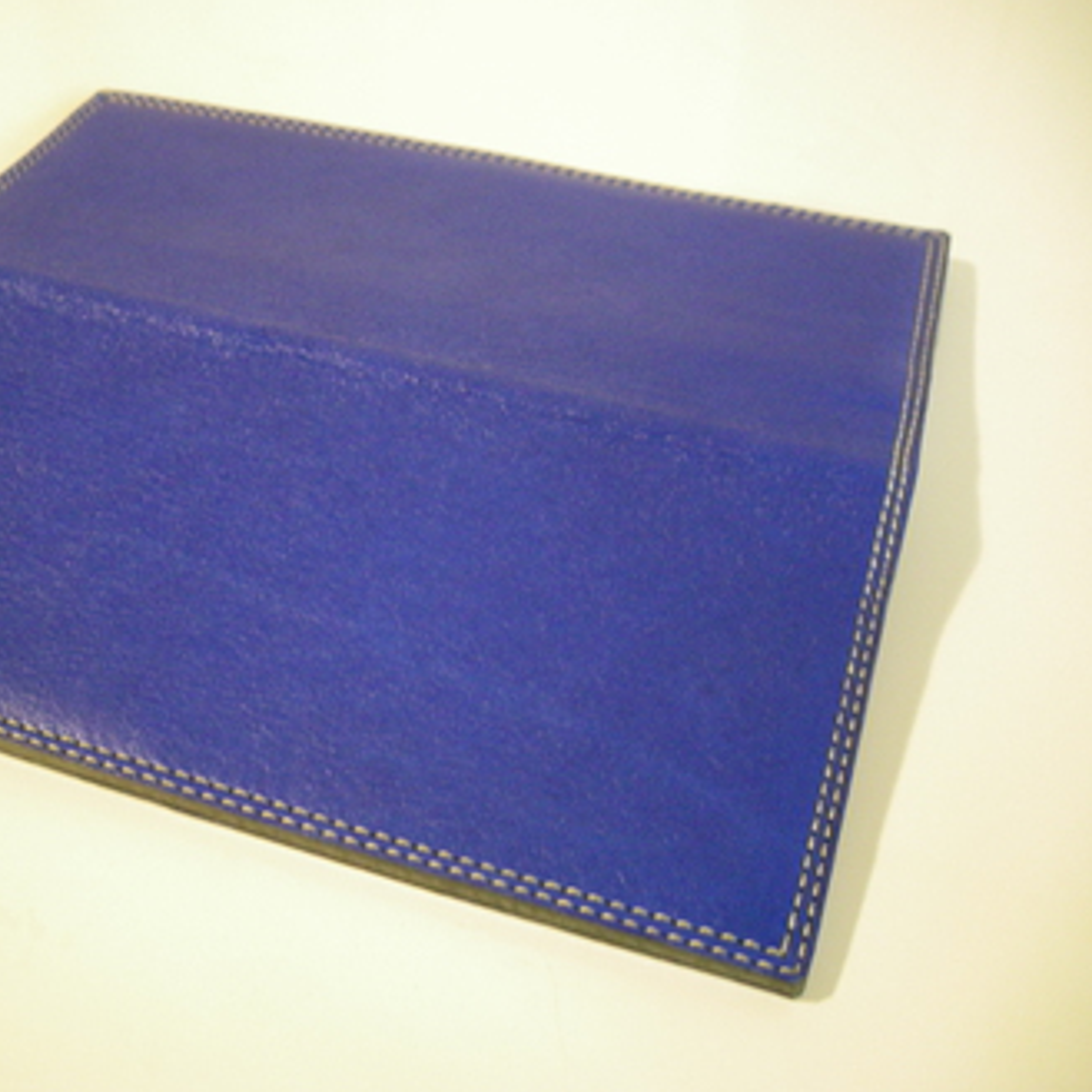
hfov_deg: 36.4
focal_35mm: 46
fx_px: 1642
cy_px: 544
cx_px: 352
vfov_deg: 36.8
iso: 400
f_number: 2.7
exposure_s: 1/10
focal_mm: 6.2
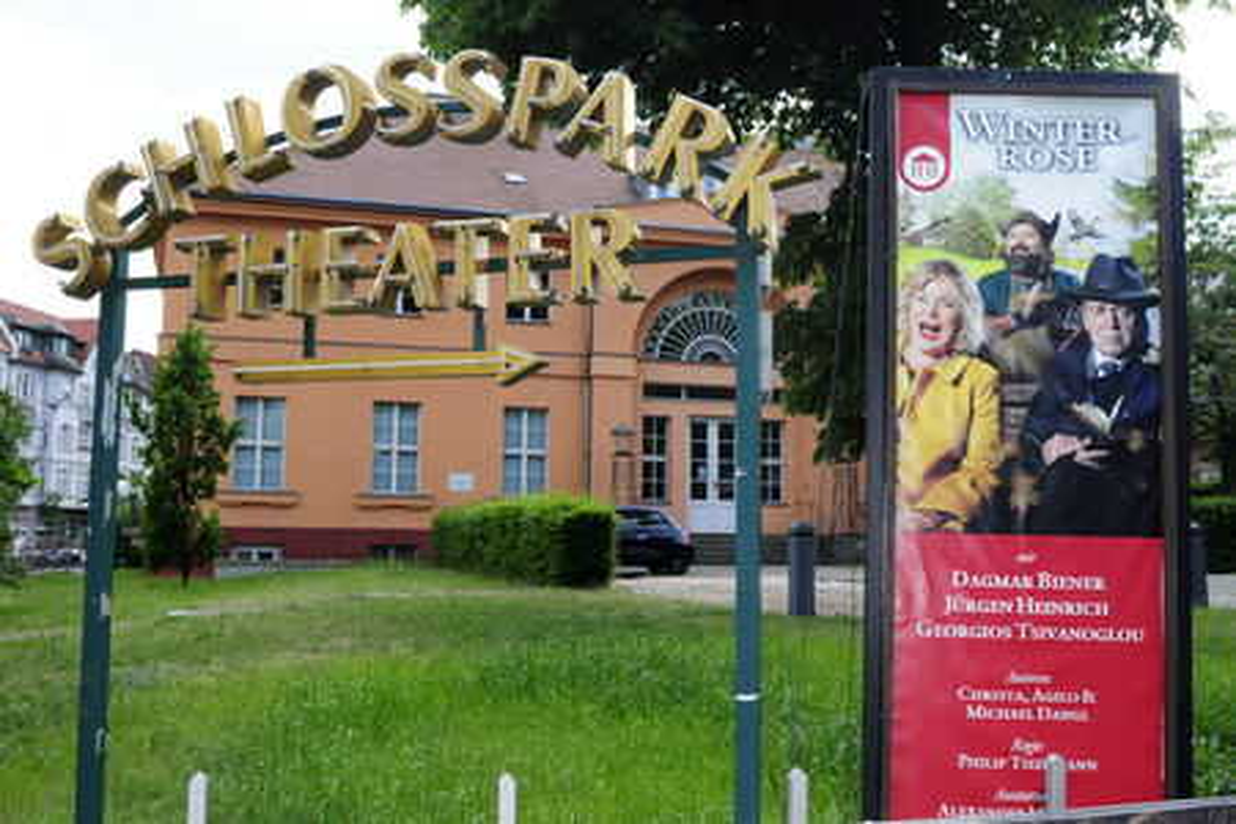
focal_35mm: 38
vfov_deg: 35.5
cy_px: 412
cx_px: 618
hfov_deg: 51.3
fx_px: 1287
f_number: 11
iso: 1000
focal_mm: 25
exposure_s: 1/200
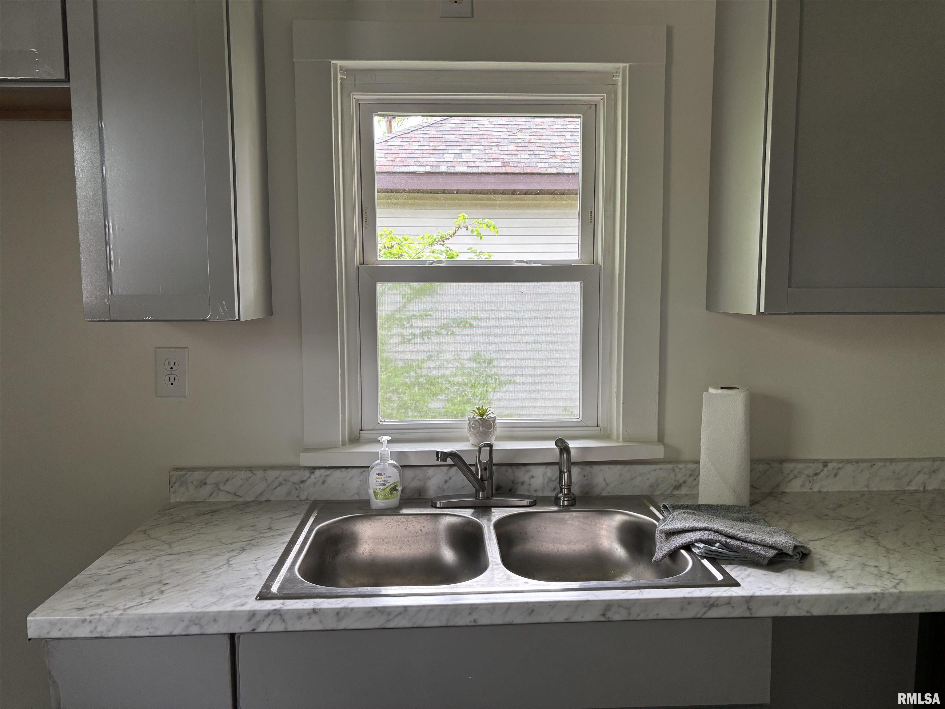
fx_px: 710
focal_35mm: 26
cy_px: 354
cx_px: 472
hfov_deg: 67.3
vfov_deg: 53.1
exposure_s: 1/121
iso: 64
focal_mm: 5.96
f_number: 1.6
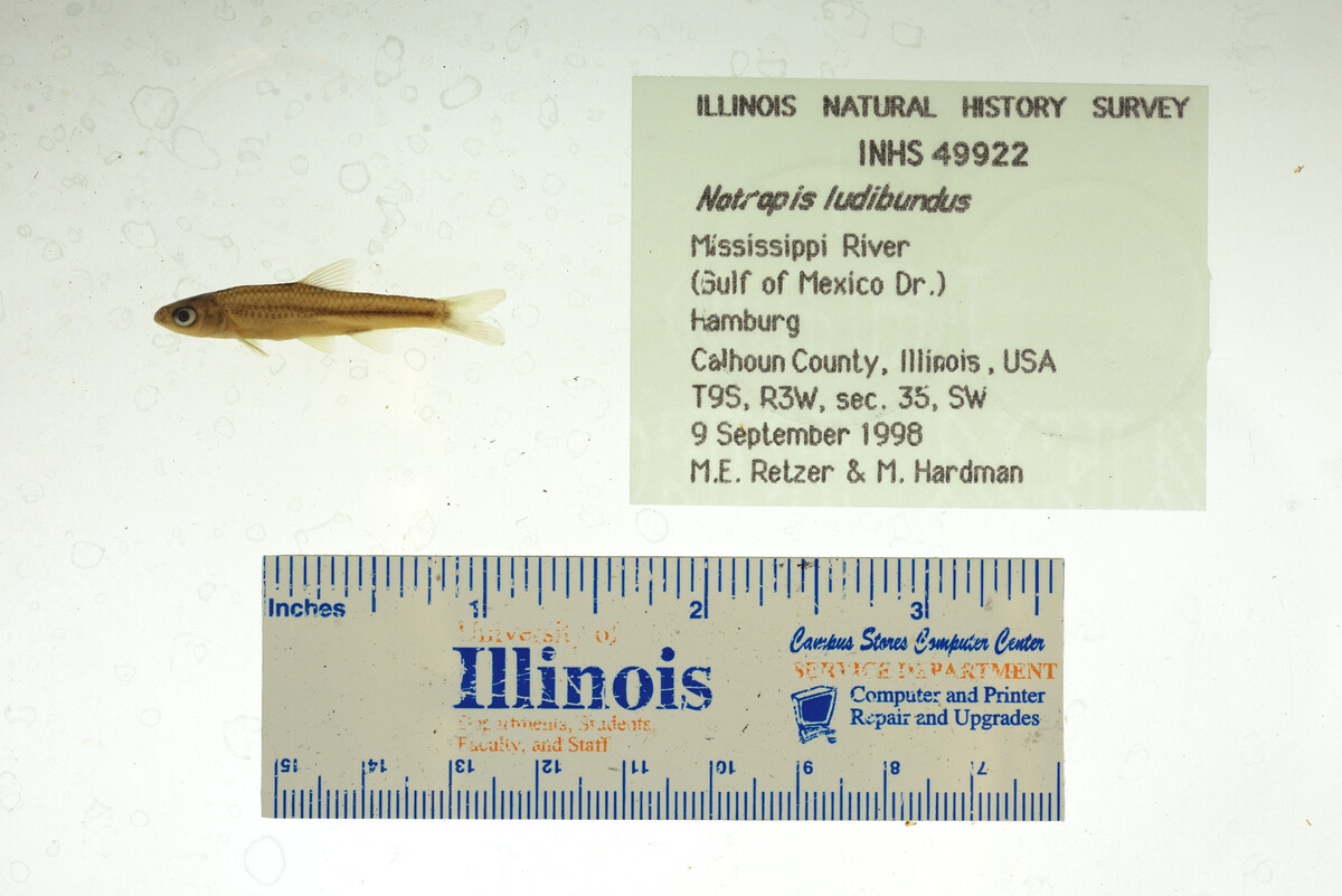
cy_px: 448
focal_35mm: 60
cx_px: 671
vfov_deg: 22.6
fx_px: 2237
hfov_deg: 33.4
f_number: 10
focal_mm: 60
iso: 100
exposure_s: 1/200
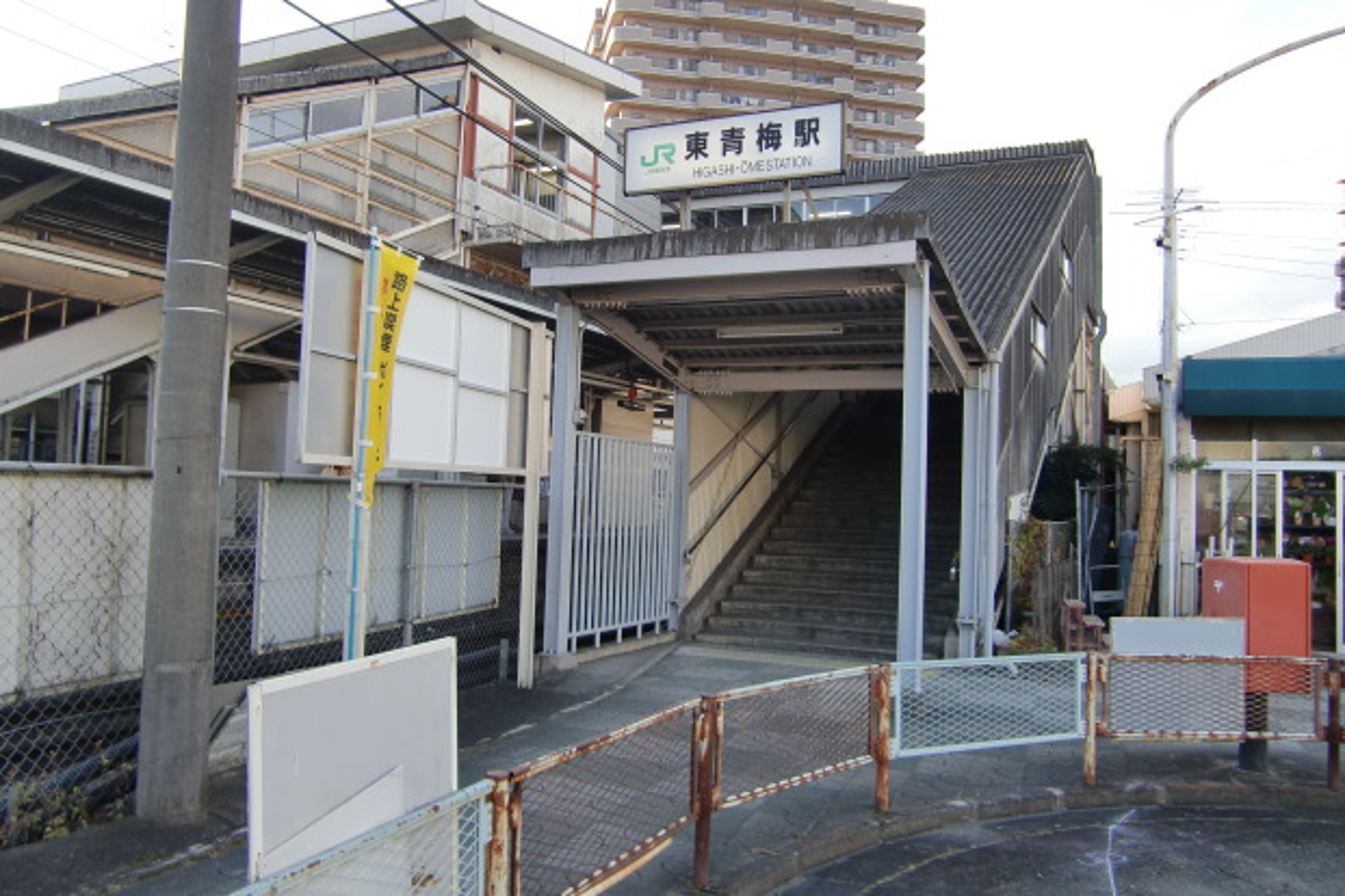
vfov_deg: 43.6
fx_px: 1121
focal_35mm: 30
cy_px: 450
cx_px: 682
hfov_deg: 61.9
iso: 64
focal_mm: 4.9
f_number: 2.6
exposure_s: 1/250
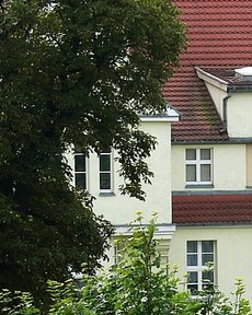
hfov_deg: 4.8
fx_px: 3005
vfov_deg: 6.0
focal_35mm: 322
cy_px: 196
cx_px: 312
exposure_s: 1/125
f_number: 5.6
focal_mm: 19.5
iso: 80
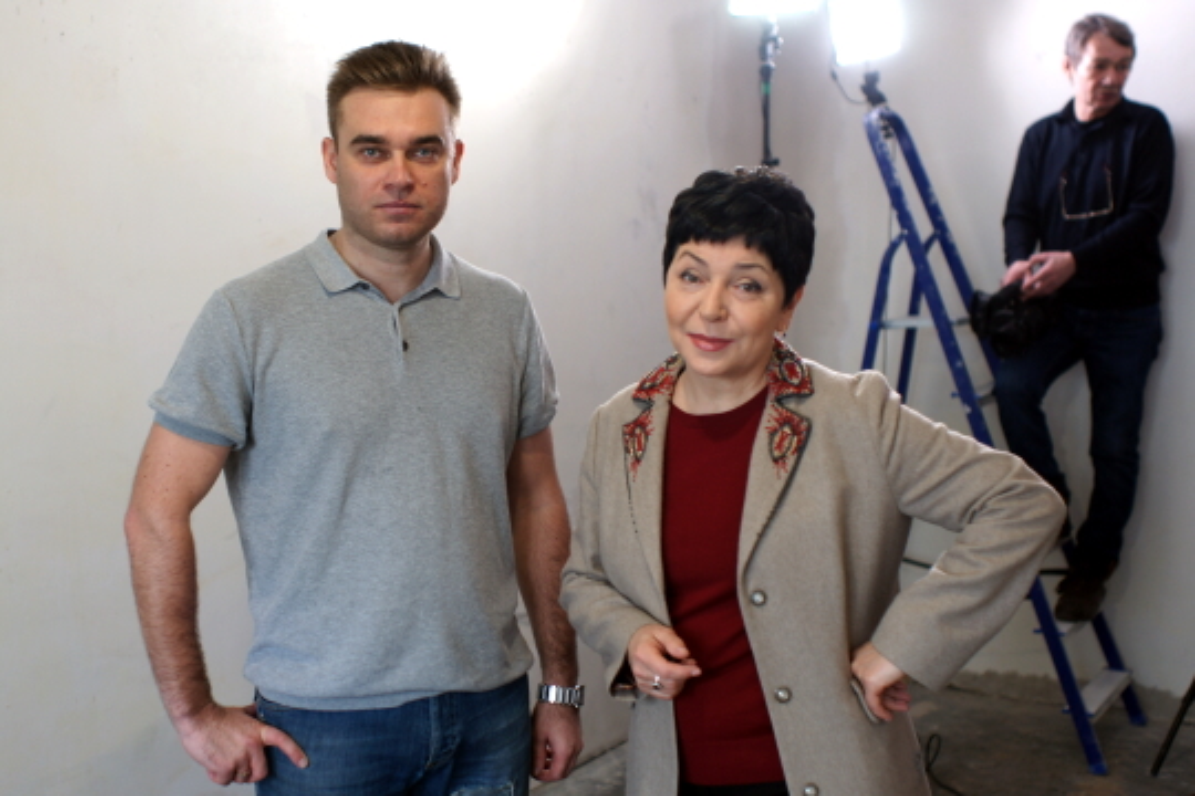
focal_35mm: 35
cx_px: 598
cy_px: 398
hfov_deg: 54.4
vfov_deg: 37.9
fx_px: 1162
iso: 200
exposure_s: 1/50
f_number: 2.8
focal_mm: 35
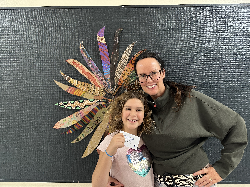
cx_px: 125
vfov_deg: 56.8
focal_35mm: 24
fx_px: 173
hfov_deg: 71.6
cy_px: 94
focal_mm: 6.86
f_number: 1.78
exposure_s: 1/60
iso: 320
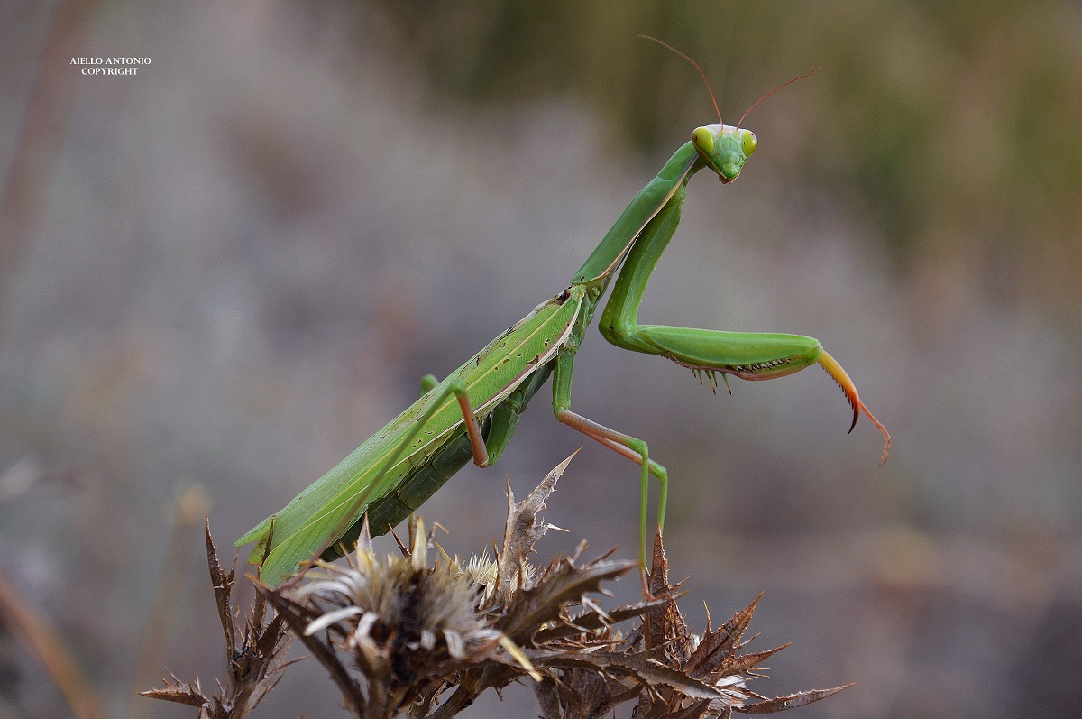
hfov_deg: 13.1
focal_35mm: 158
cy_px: 360
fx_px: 4728
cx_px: 541
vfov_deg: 8.7
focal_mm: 105
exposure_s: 1/125
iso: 180
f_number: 8
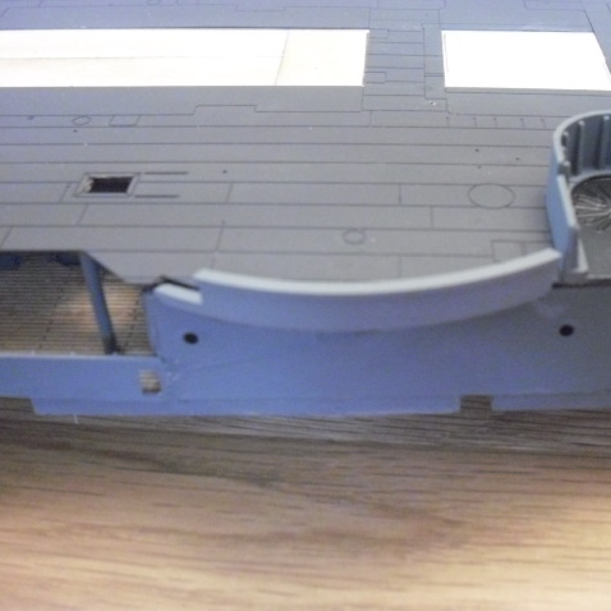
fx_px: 899
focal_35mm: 45
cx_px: 400
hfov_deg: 37.2
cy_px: 306
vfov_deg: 37.6
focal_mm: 6.2
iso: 800
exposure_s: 1/20
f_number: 2.8
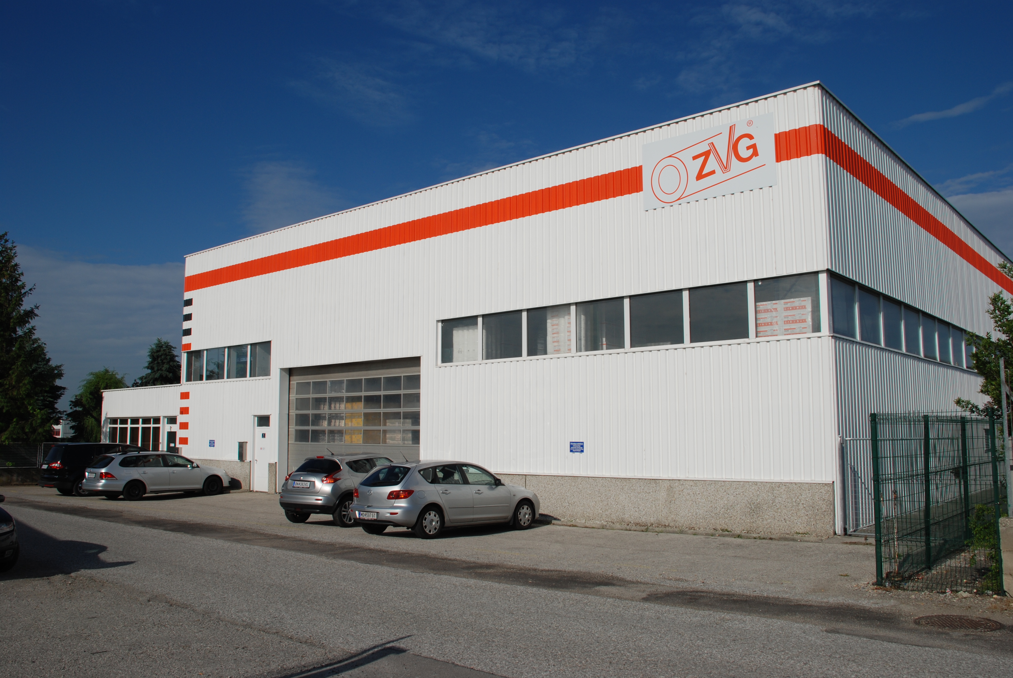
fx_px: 845
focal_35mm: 30
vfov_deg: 43.7
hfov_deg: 61.9
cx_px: 506
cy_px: 339
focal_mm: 20
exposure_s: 1/400
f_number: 10
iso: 100
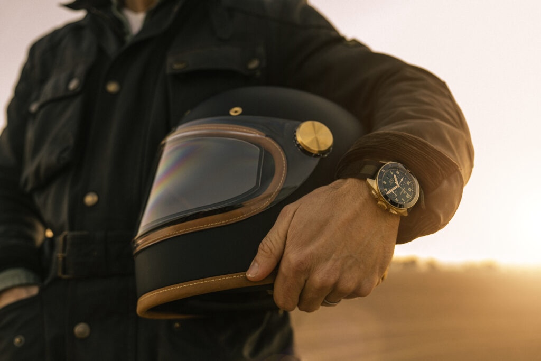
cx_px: 270
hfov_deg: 55.8
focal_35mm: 34
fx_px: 511
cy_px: 180
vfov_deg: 38.9
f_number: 2.8
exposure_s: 1/100
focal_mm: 34
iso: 200
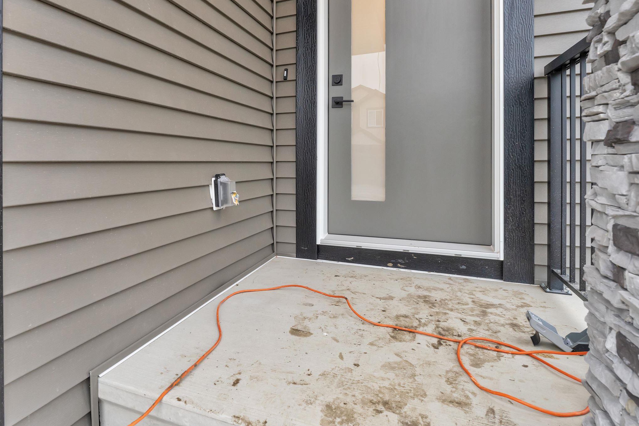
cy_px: 144
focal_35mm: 22
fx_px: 389
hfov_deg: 77.5
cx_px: 241
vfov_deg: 56.3
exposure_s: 1/100
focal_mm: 14.6
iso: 800
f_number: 6.3
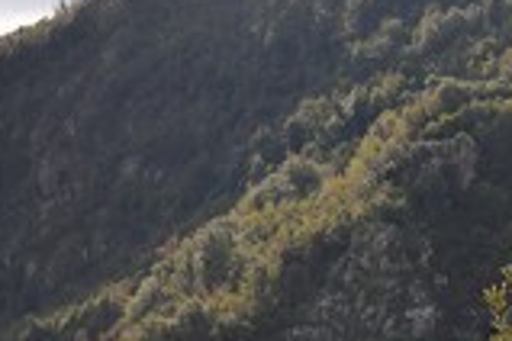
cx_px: -119
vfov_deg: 11.3
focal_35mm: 119
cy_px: 409
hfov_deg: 16.4
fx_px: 1692
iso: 200
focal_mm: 45
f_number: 10
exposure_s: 1/250
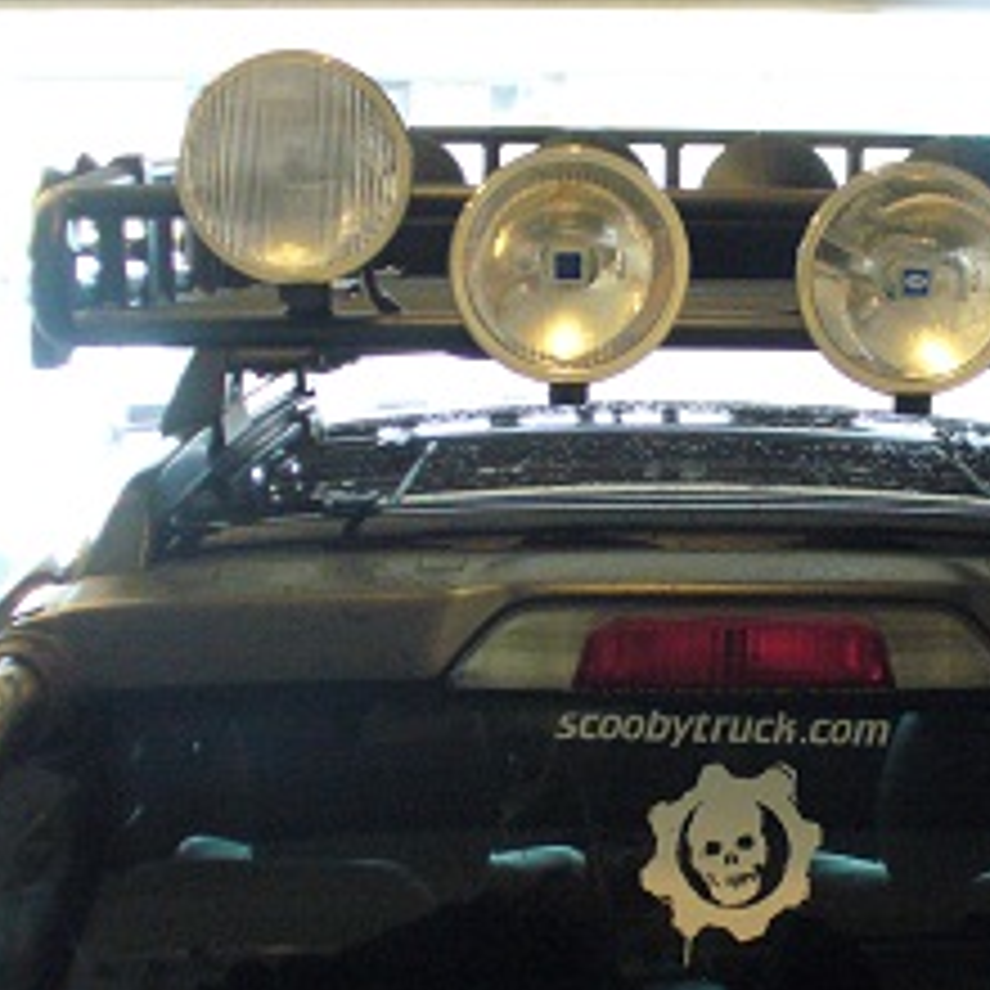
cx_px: 767
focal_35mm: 63
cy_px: 596
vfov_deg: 27.2
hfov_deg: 26.9
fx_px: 2038
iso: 400
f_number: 2.8
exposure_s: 1/30
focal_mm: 6.1
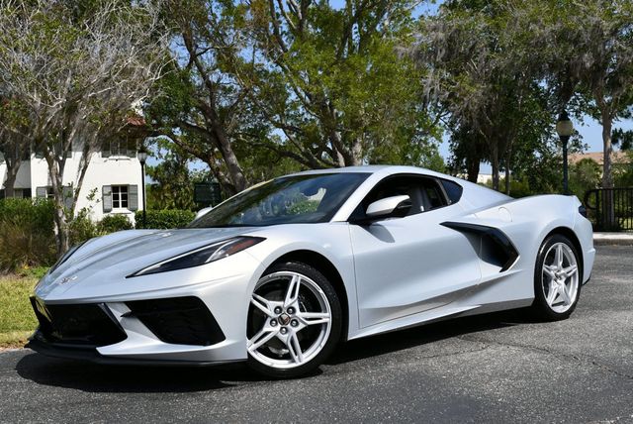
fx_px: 845
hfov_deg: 41.1
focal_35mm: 48
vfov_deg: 28.1
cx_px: 316
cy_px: 212
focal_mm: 24
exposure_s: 1/320
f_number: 9
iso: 100
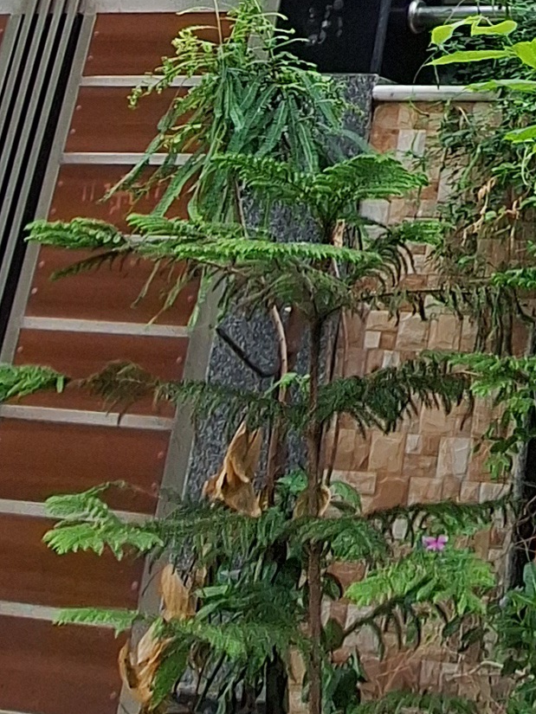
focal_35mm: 63
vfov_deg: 23.8
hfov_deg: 20.9
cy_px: -383
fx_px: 1300
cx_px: 717
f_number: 2.2
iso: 40
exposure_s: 1/1000
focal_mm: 1.74
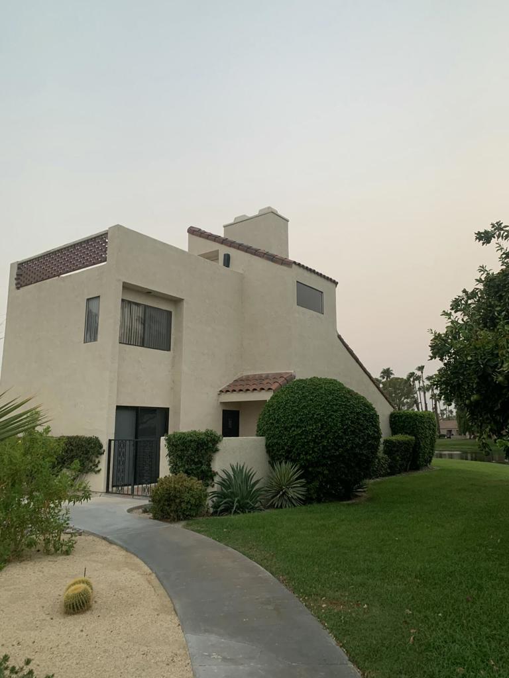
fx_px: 510
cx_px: 254
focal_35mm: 26
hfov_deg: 53.1
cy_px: 339
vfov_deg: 67.3
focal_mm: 4.25
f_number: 1.8
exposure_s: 1/114
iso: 100
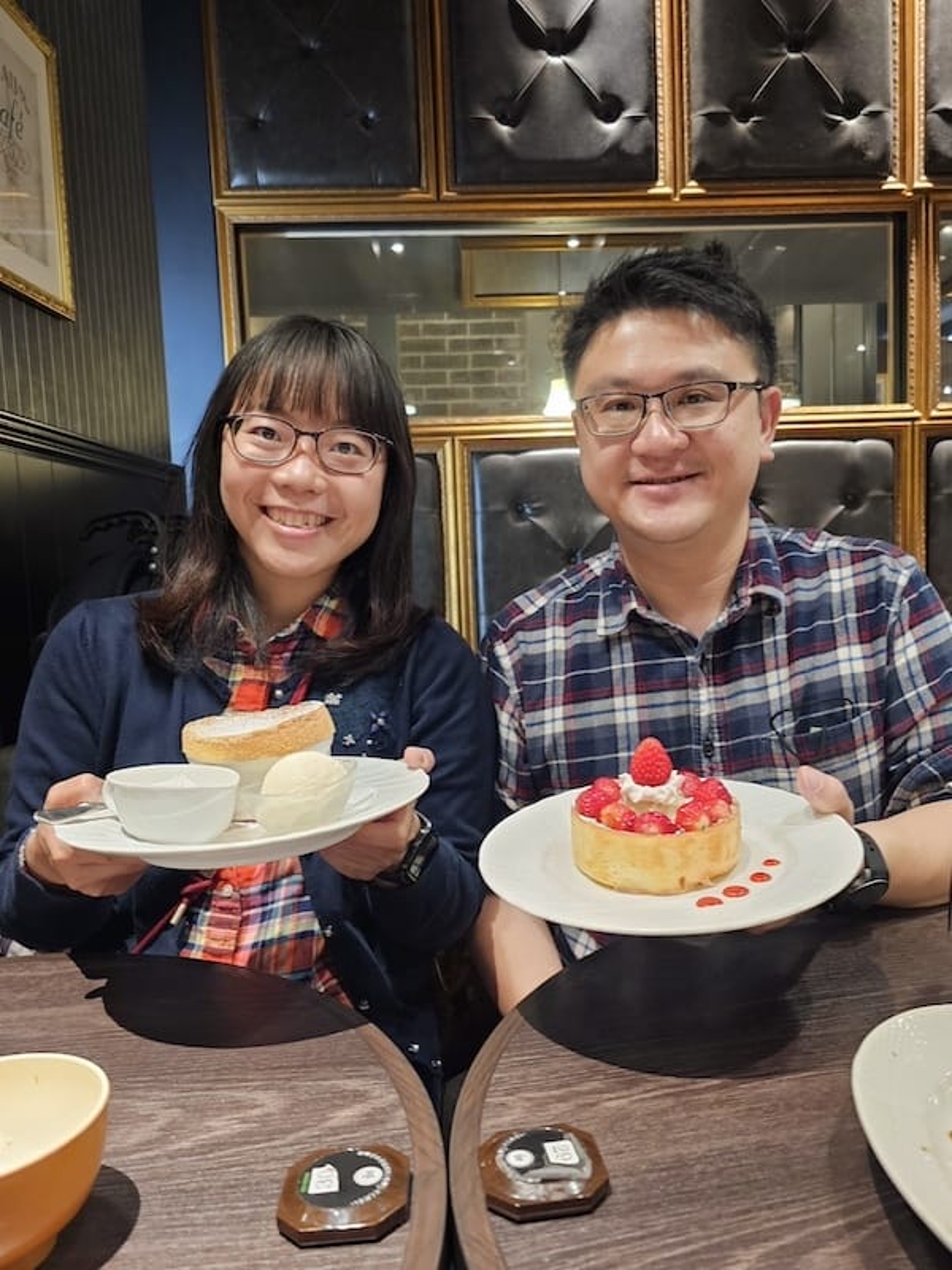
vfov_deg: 73.9
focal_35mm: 23
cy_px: 635
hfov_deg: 58.9
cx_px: 476
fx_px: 843
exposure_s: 1/30
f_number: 1.7
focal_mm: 6.3
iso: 500
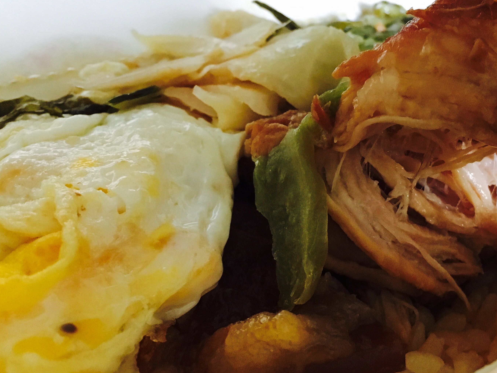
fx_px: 617
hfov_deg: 43.5
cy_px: 184
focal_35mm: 43
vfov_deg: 33.6
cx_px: 314
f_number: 2.2
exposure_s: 1/20
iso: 200
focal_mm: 4.15
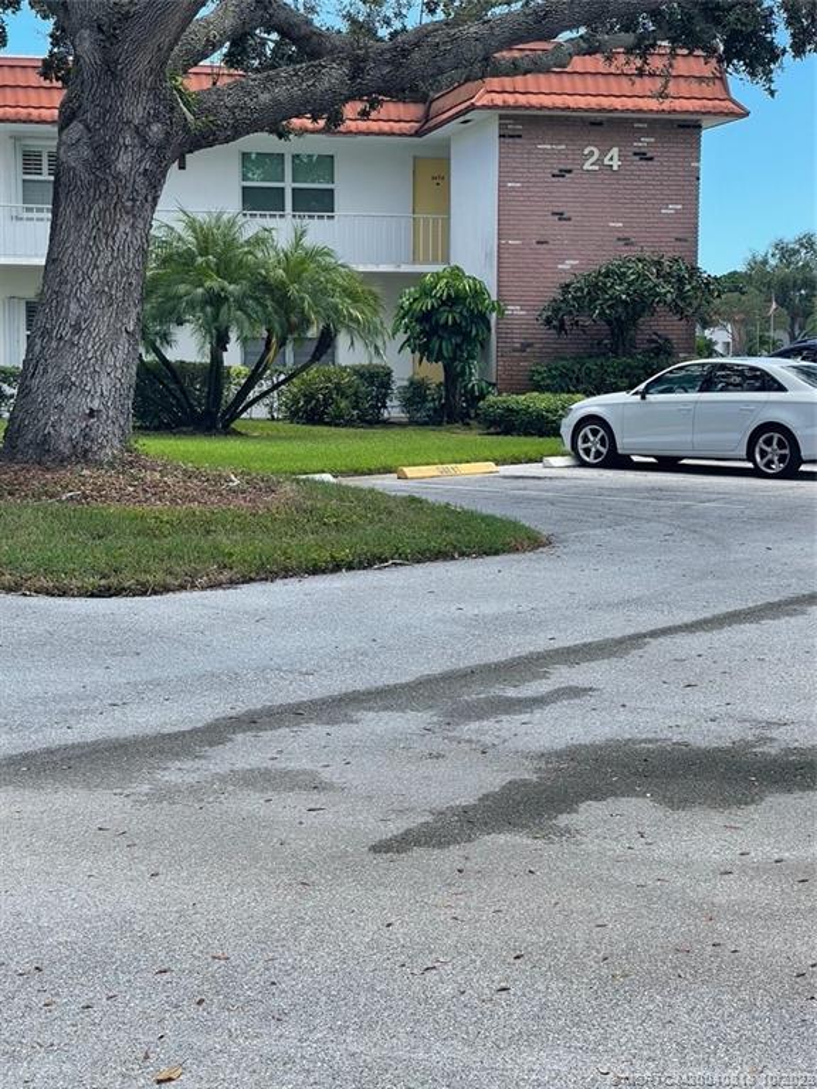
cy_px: 544
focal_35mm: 64
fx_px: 2014
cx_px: 408
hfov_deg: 22.9
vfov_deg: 30.3
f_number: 2.2
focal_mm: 7.5
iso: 20
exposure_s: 1/515
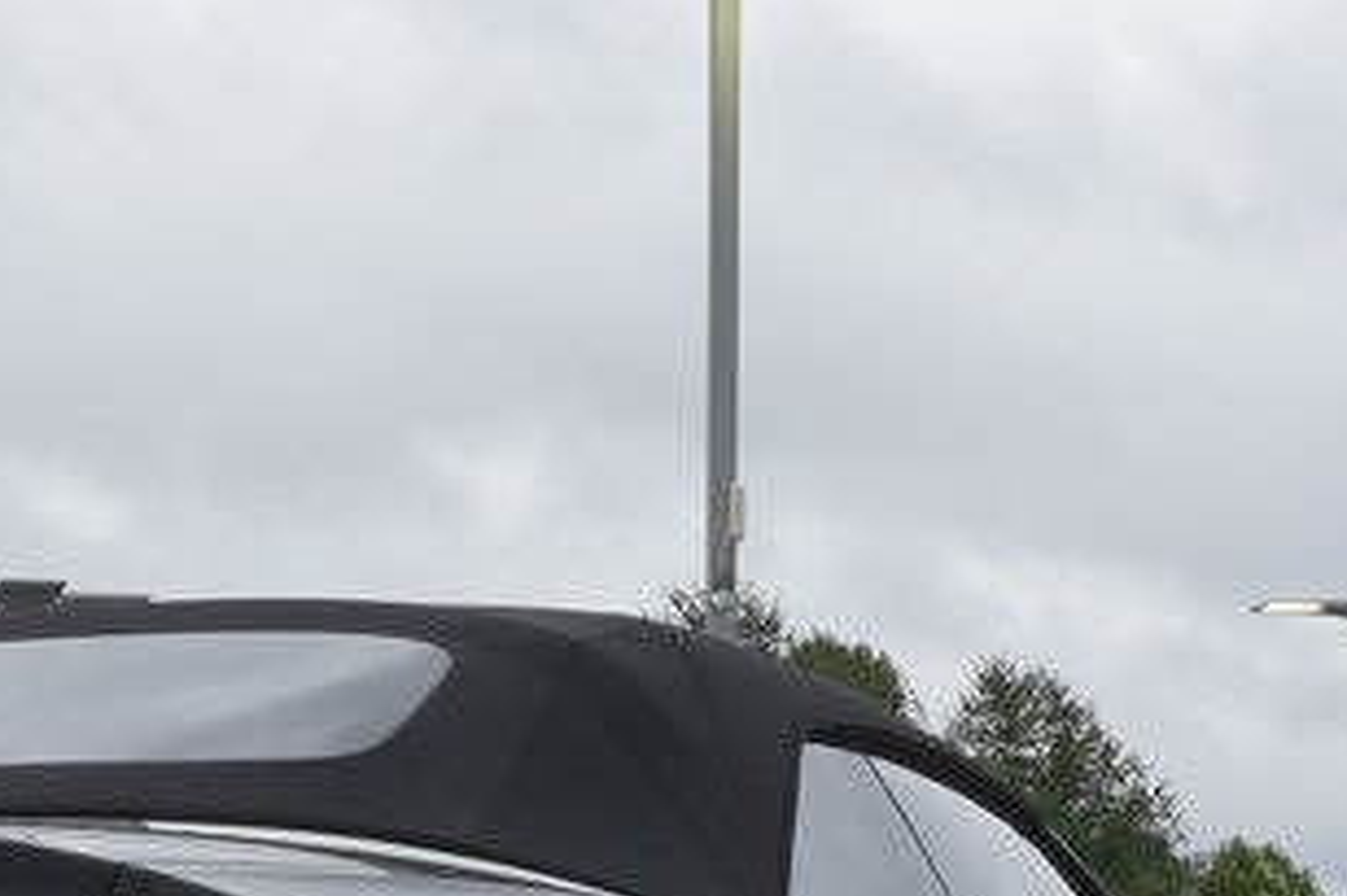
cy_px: 1106
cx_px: 79
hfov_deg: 17.2
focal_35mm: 117
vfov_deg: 11.4
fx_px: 4375
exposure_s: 1/80
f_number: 13
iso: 160
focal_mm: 20
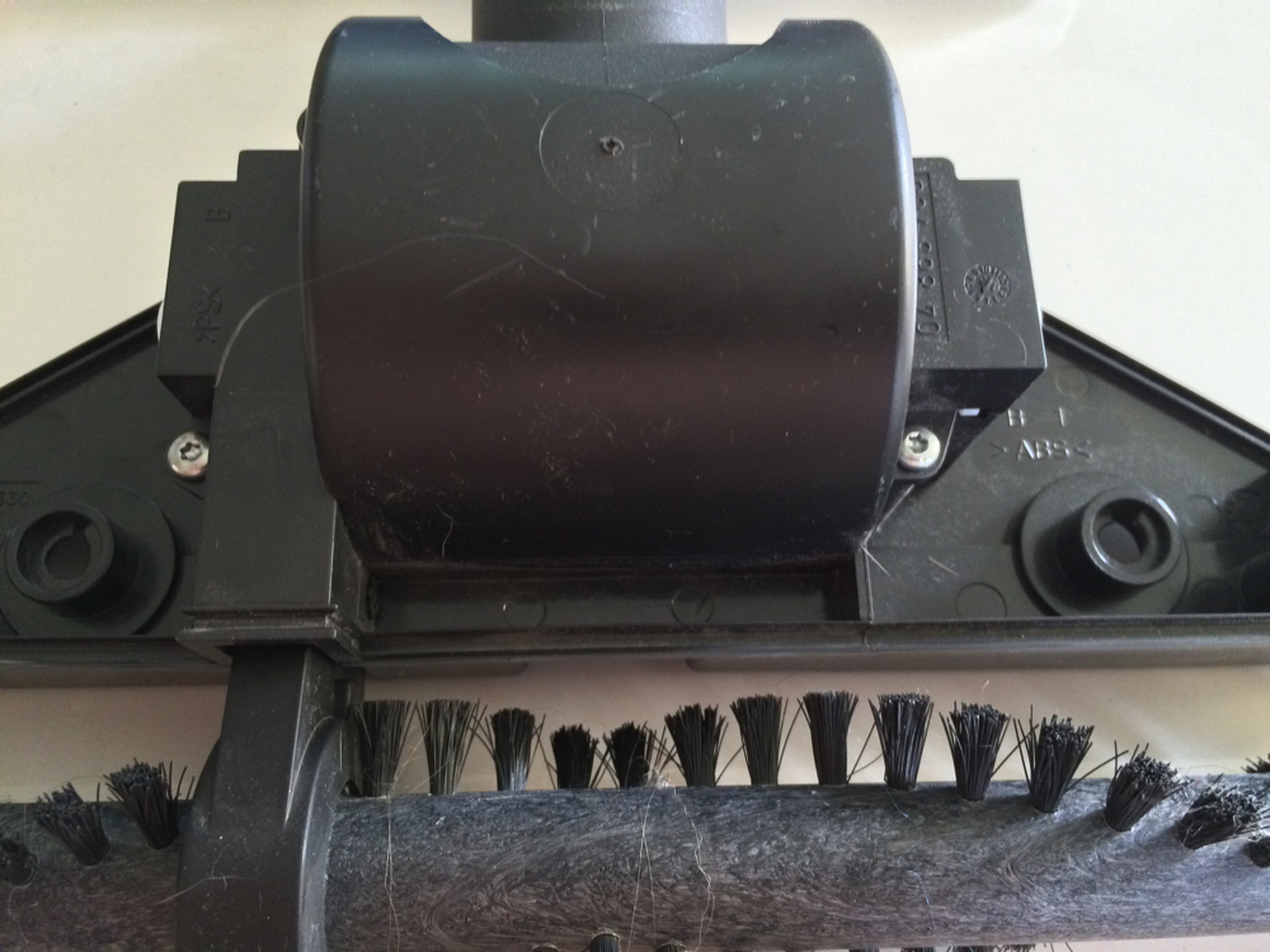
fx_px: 1064
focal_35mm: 29
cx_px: 635
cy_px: 476
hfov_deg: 61.7
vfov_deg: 48.2
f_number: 2.2
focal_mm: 4.15
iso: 320
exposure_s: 1/25
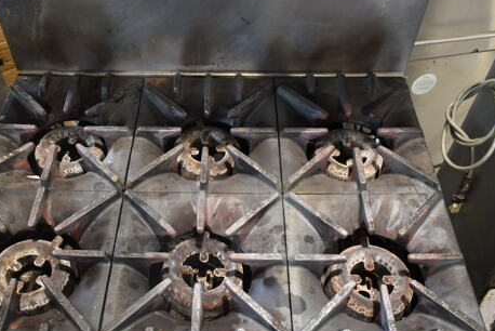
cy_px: 203
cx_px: 218
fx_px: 495
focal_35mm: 36
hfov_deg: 53.0
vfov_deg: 36.7
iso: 720
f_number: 3.5
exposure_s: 1/30
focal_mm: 18
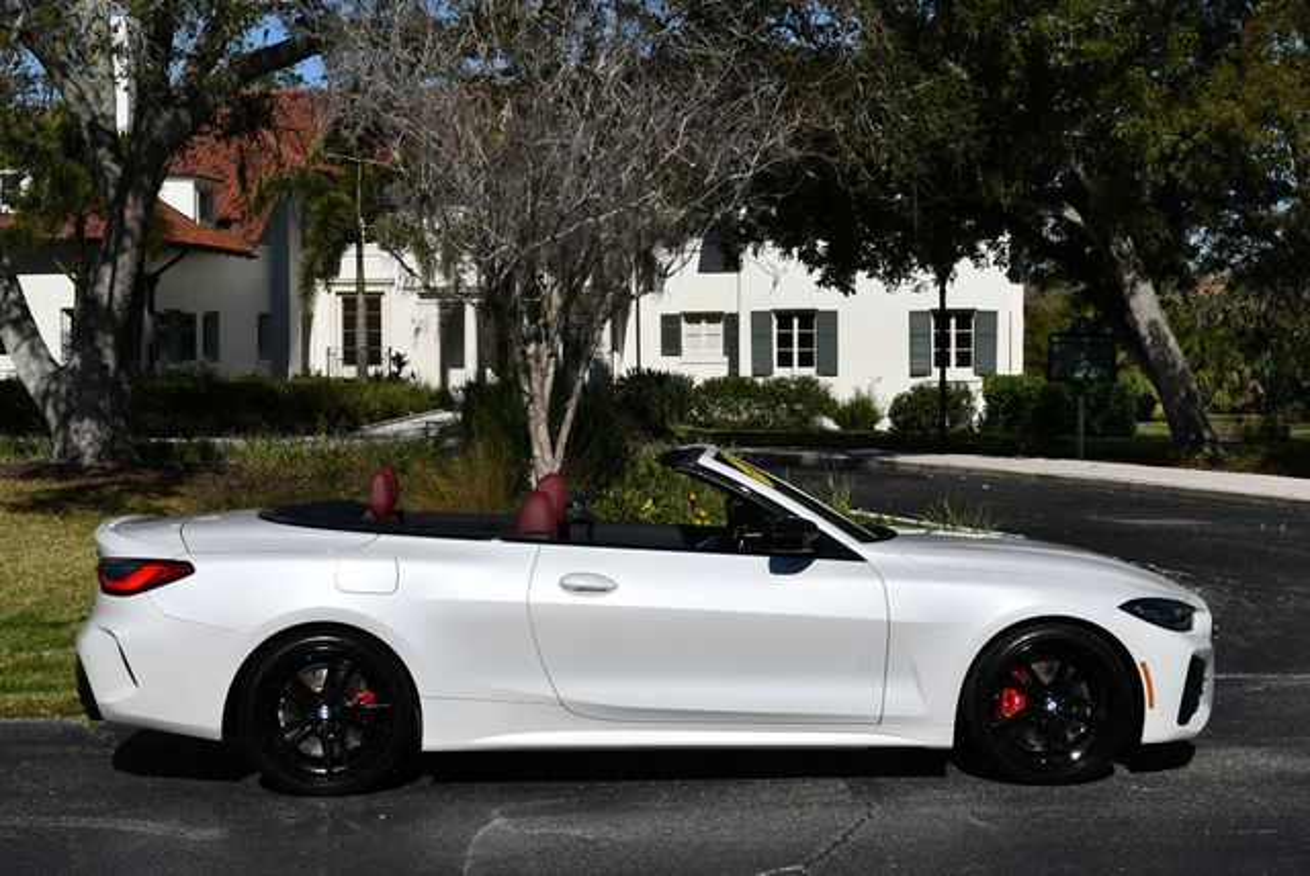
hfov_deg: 31.4
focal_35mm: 64
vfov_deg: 21.3
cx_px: 655
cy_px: 438
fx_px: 2331
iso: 100
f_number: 10
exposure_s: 1/400
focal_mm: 32
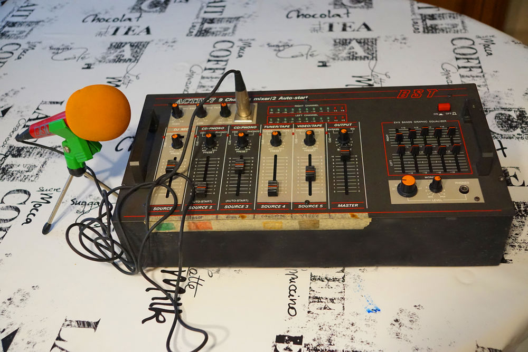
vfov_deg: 34.2
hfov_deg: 49.5
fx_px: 572
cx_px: 264
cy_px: 176
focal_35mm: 39
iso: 3200
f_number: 4
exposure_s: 1/125
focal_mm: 26
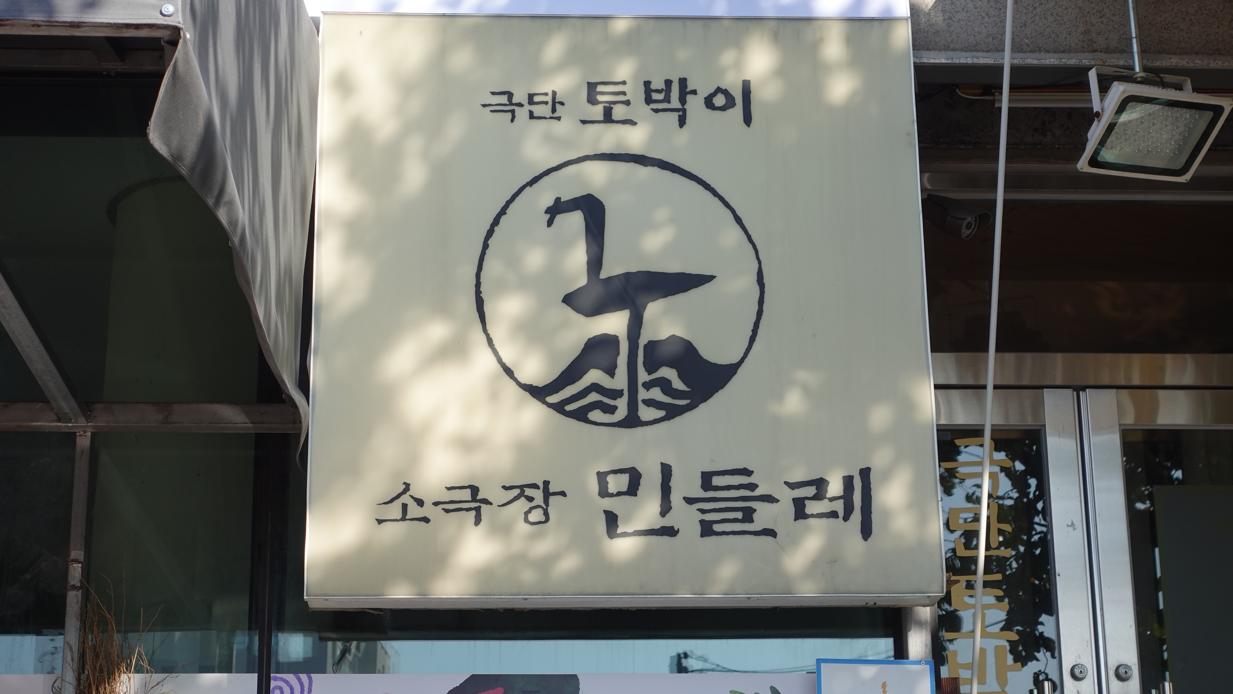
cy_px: 299
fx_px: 2419
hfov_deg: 28.6
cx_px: 612
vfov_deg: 16.3
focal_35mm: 74
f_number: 4
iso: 125
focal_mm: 25.7
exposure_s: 1/500
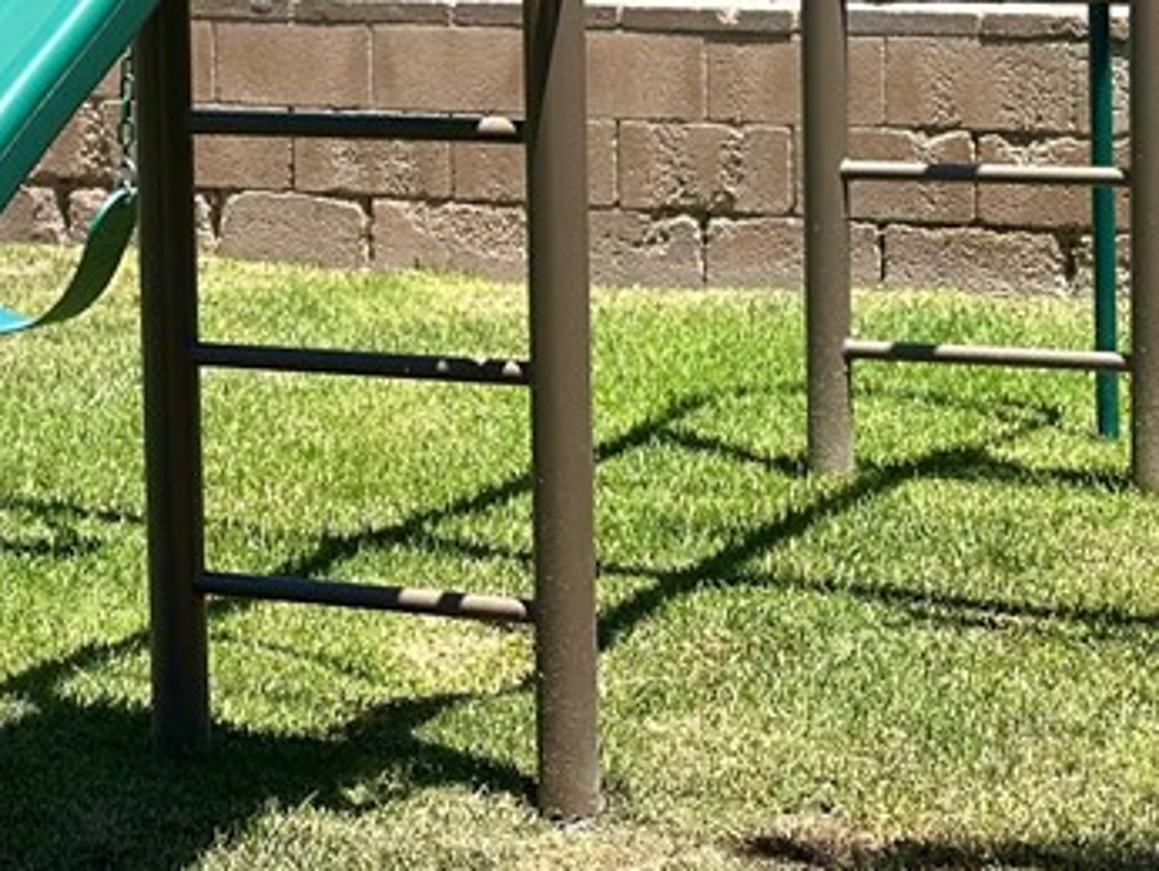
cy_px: 188
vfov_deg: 10.4
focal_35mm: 142
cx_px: -104
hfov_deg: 13.6
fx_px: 4758
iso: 100
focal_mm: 6.86
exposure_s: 1/3472
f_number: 1.78
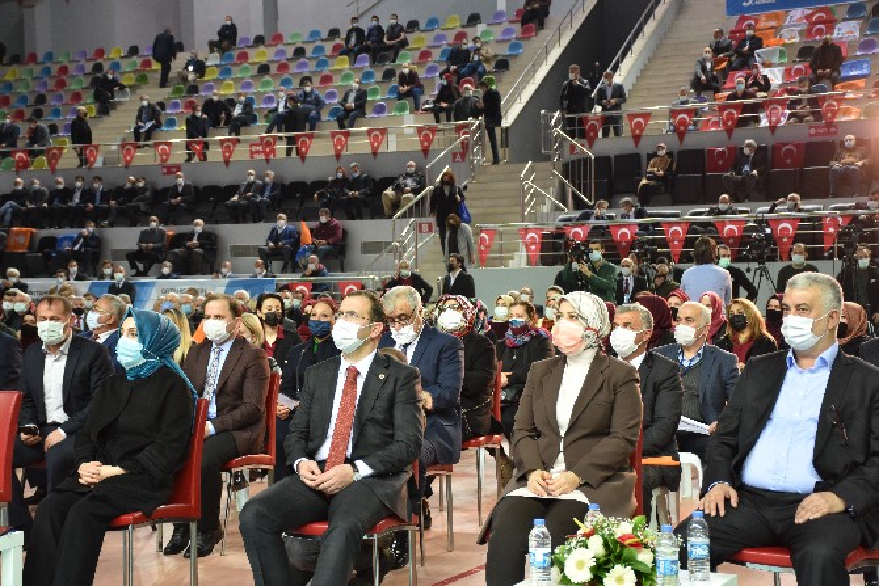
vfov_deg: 21.6
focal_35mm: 63
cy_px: 293
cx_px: 440
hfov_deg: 31.9
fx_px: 1538
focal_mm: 42
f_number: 5
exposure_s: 1/100
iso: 800
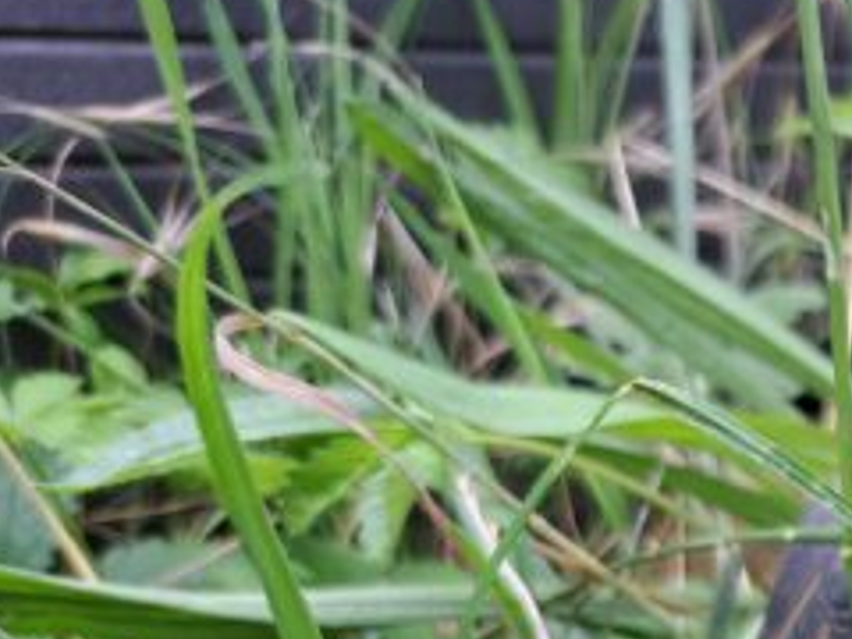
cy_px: 1012
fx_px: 1969
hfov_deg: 20.3
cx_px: 1342
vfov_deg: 16.5
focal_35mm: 80
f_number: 1.8
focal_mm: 5.23
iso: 50
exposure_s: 1/50
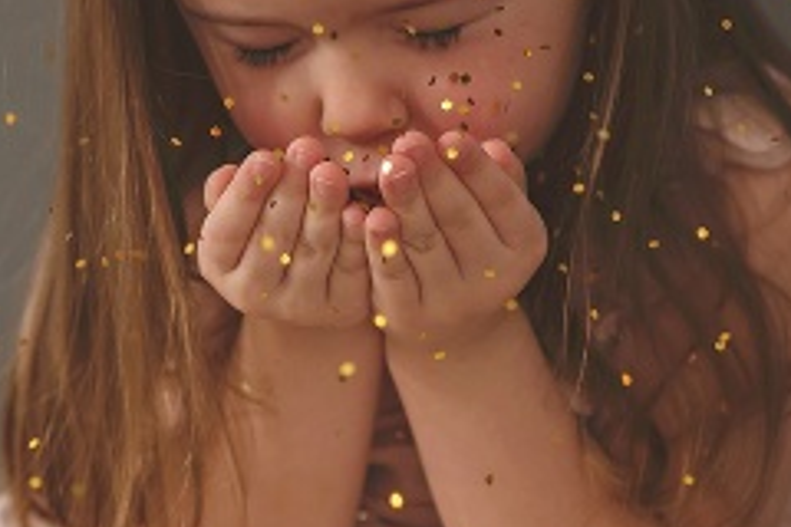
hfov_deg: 7.5
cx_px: -30
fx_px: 5976
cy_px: 412
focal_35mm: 272
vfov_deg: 5.0
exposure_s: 1/1000
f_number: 2.4
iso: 800
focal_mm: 85
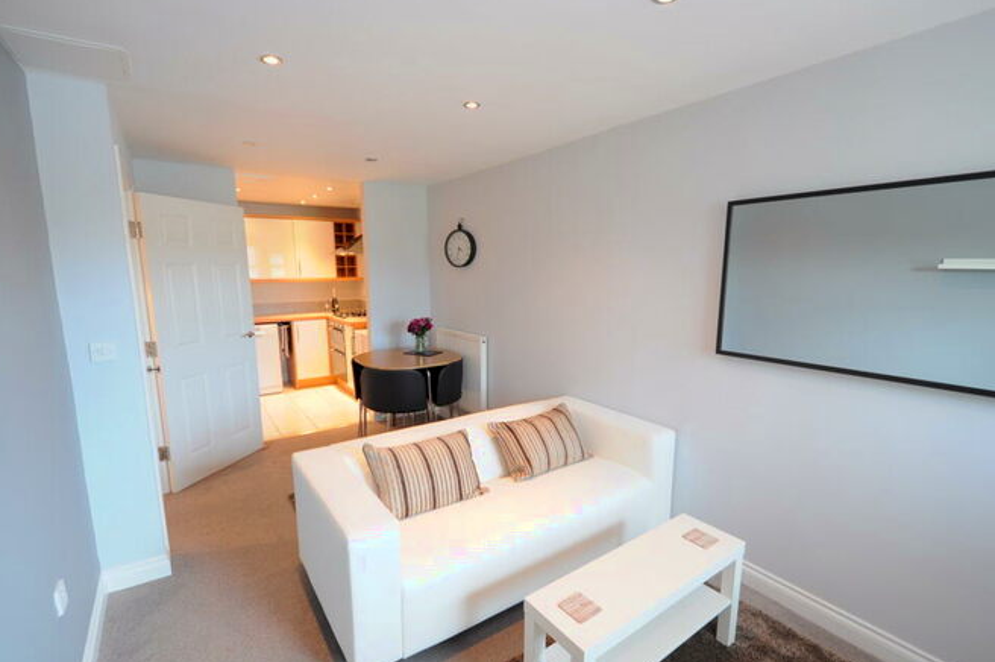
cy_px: 344
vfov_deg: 73.6
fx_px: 442
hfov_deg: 96.8
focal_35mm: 16
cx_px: 482
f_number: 3.5
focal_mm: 10
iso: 200
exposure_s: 1/10
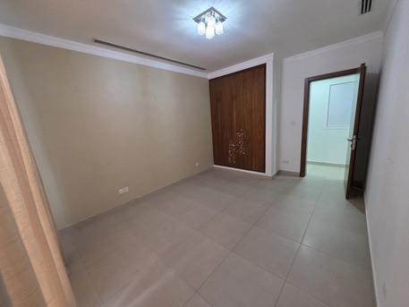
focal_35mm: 13
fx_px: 154
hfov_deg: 106.2
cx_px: 204
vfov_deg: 89.9
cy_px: 154
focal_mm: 2.2
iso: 320
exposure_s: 1/50
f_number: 1.9
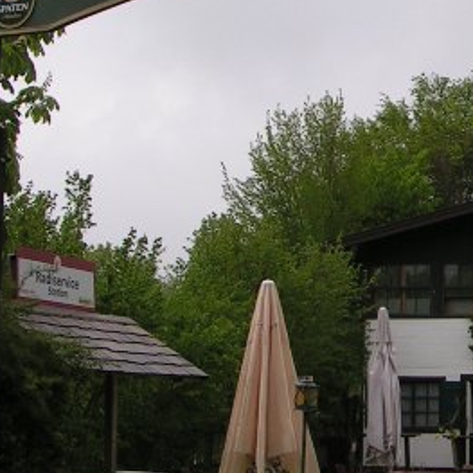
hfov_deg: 16.7
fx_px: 1577
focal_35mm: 102
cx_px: 464
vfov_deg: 17.0
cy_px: 110
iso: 50
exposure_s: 1/200
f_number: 5.6
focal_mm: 5.8
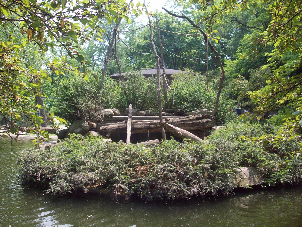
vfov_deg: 38.7
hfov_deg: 50.1
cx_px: 151
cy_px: 114
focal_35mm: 37
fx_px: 323
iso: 80
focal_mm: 6.2
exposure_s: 1/422
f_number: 2.8
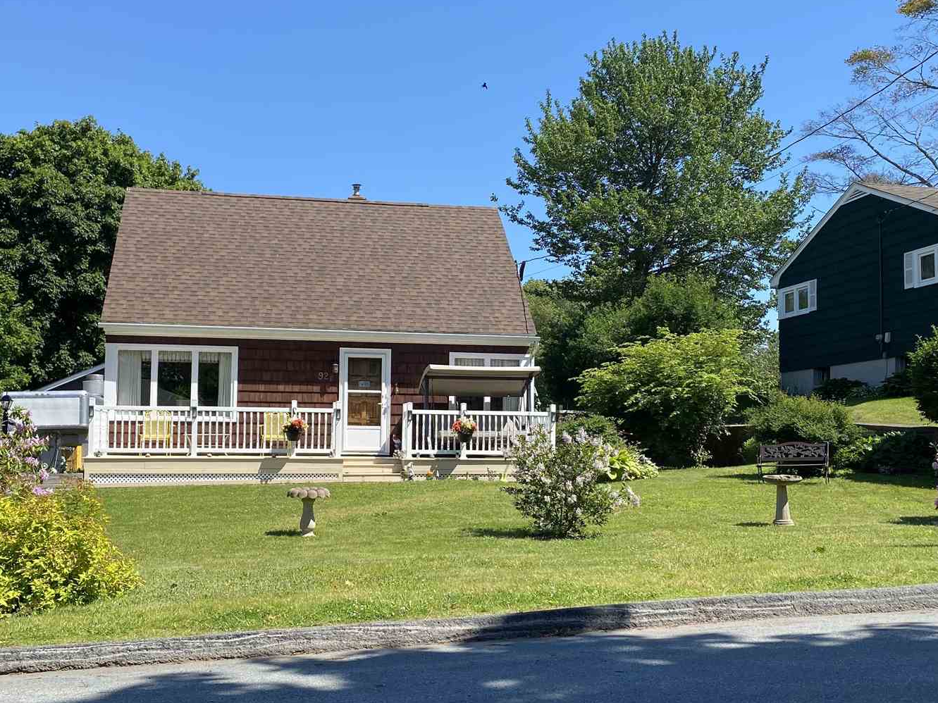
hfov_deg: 46.8
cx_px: 461
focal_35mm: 40
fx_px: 1084
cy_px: 367
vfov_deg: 35.9
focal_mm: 4.25
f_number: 1.8
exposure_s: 1/1808
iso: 32
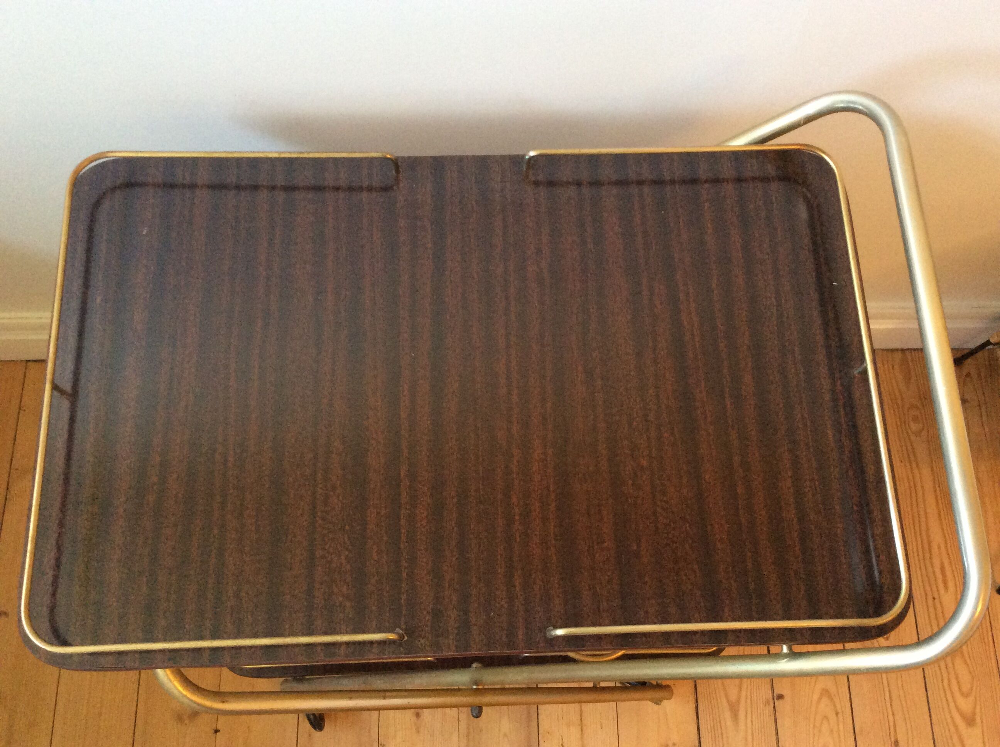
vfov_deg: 44.1
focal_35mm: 32
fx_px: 923
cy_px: 374
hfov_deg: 56.9
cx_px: 500
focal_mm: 3.3
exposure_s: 1/25
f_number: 2.4
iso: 250
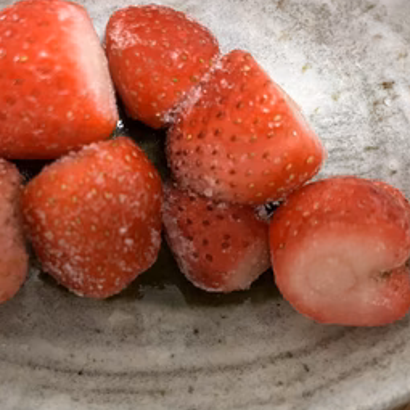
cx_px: 122
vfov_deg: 46.0
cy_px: 207
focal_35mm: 36
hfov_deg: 45.0
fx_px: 482
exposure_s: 1/60
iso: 500
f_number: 1.6
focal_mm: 5.1
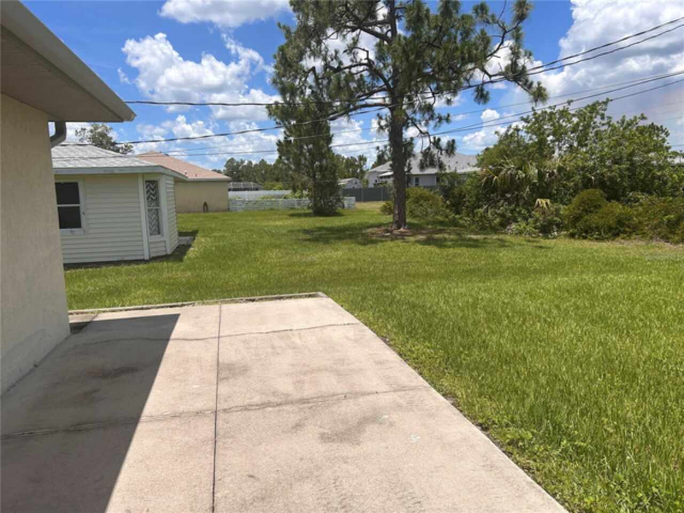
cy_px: 256
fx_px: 514
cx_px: 342
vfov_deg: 53.1
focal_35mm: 26
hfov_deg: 67.3
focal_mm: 5.7
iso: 50
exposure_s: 1/5882
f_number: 1.5
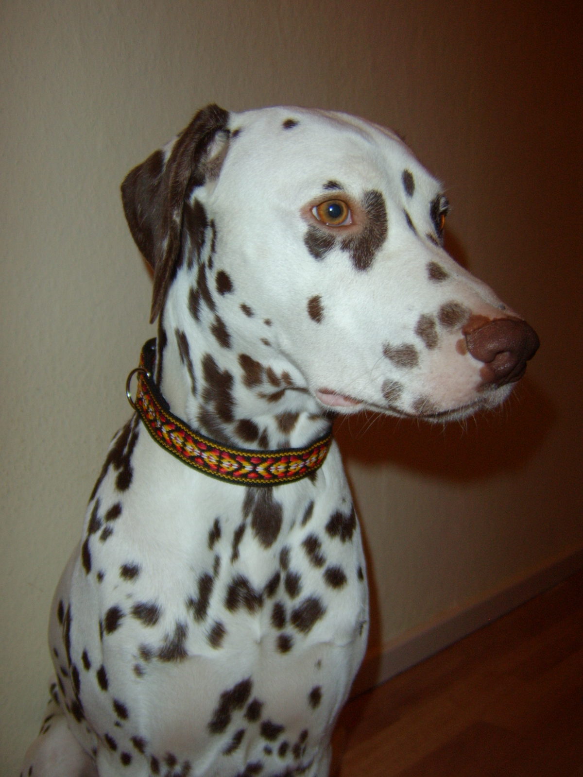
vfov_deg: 58.4
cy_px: 388
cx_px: 292
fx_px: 696
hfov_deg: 45.4
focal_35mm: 31
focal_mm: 8.13
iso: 141
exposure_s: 1/30
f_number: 2.7
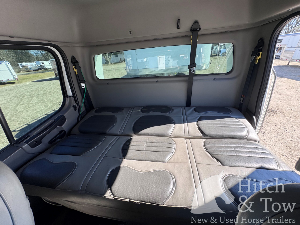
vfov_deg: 85.7
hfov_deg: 102.1
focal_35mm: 14
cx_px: 150
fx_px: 121
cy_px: 112
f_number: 2.2
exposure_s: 1/182
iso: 40
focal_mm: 2.22
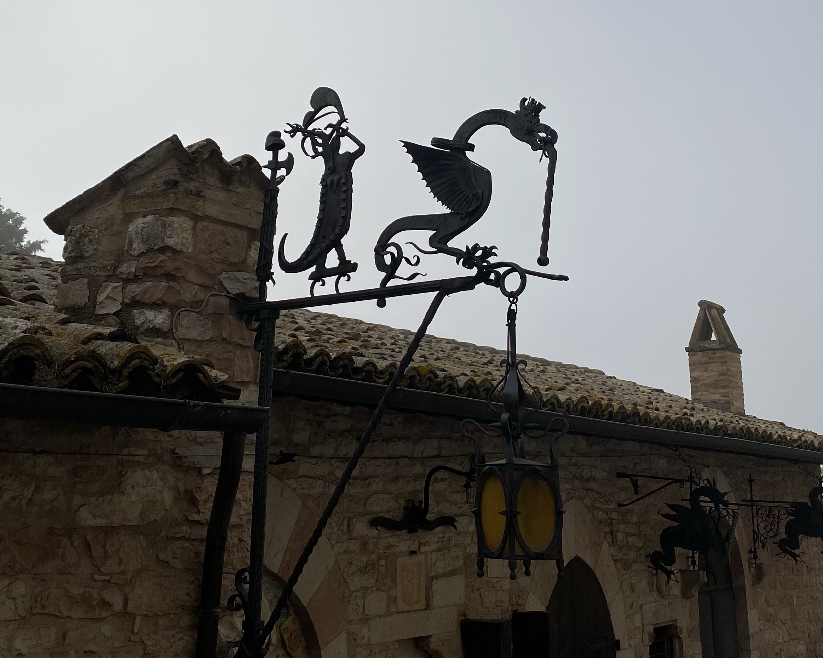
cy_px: 154
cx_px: 411
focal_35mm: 44
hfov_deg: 42.0
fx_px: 1072
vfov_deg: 33.4
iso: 32
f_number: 1.8
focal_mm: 4.25
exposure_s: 1/5747
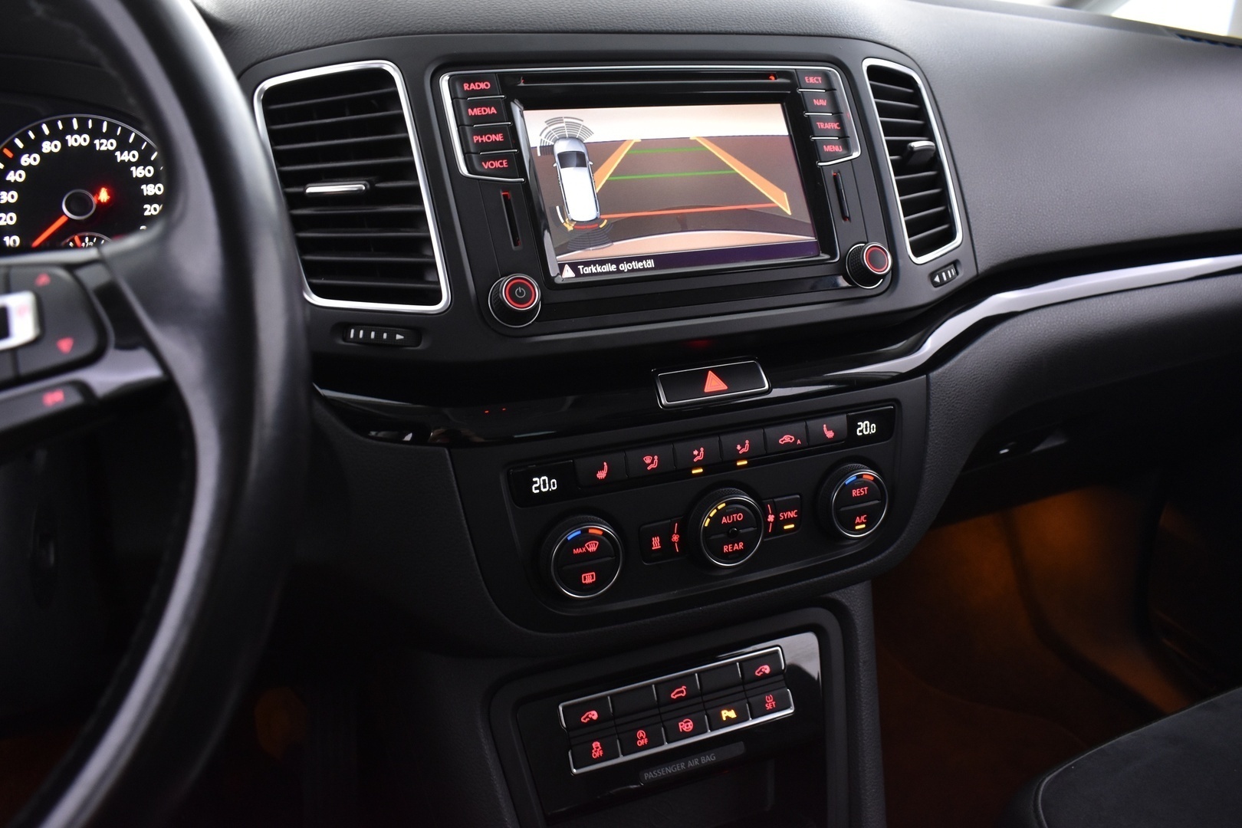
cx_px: 621
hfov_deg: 67.4
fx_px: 931
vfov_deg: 47.9
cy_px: 414
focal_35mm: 27
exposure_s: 1/10
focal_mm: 18
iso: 1250
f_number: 5.6
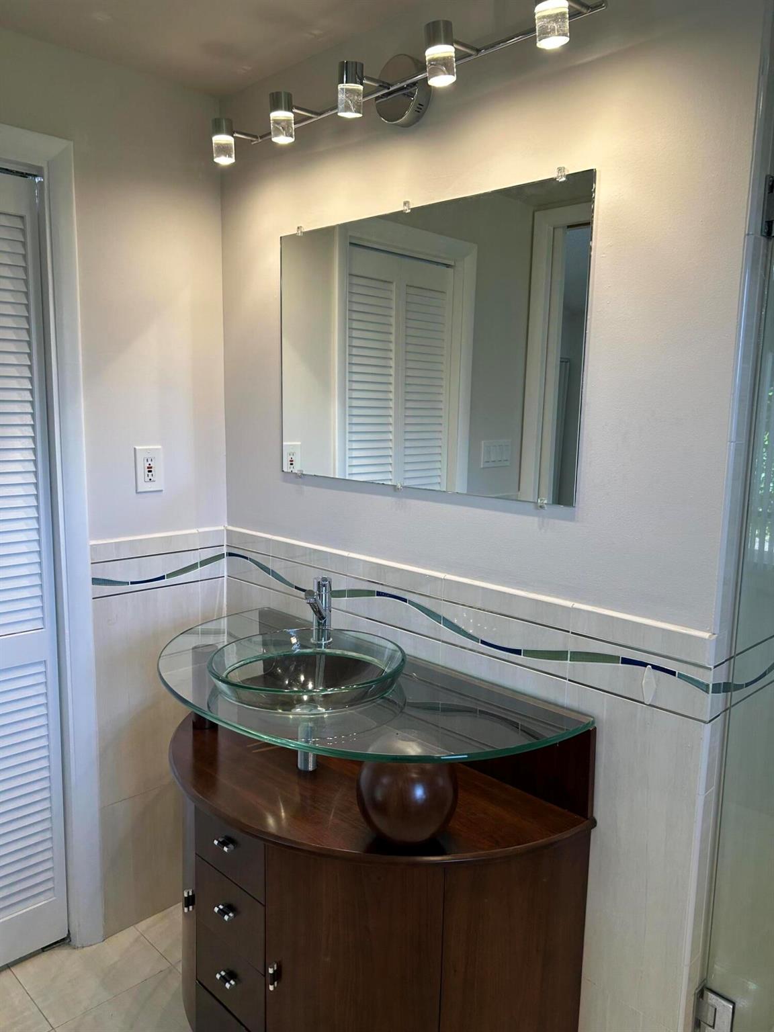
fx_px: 775
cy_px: 516
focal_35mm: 26
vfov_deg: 67.3
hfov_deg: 53.1
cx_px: 387
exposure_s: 1/120
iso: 64
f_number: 1.5
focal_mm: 5.7
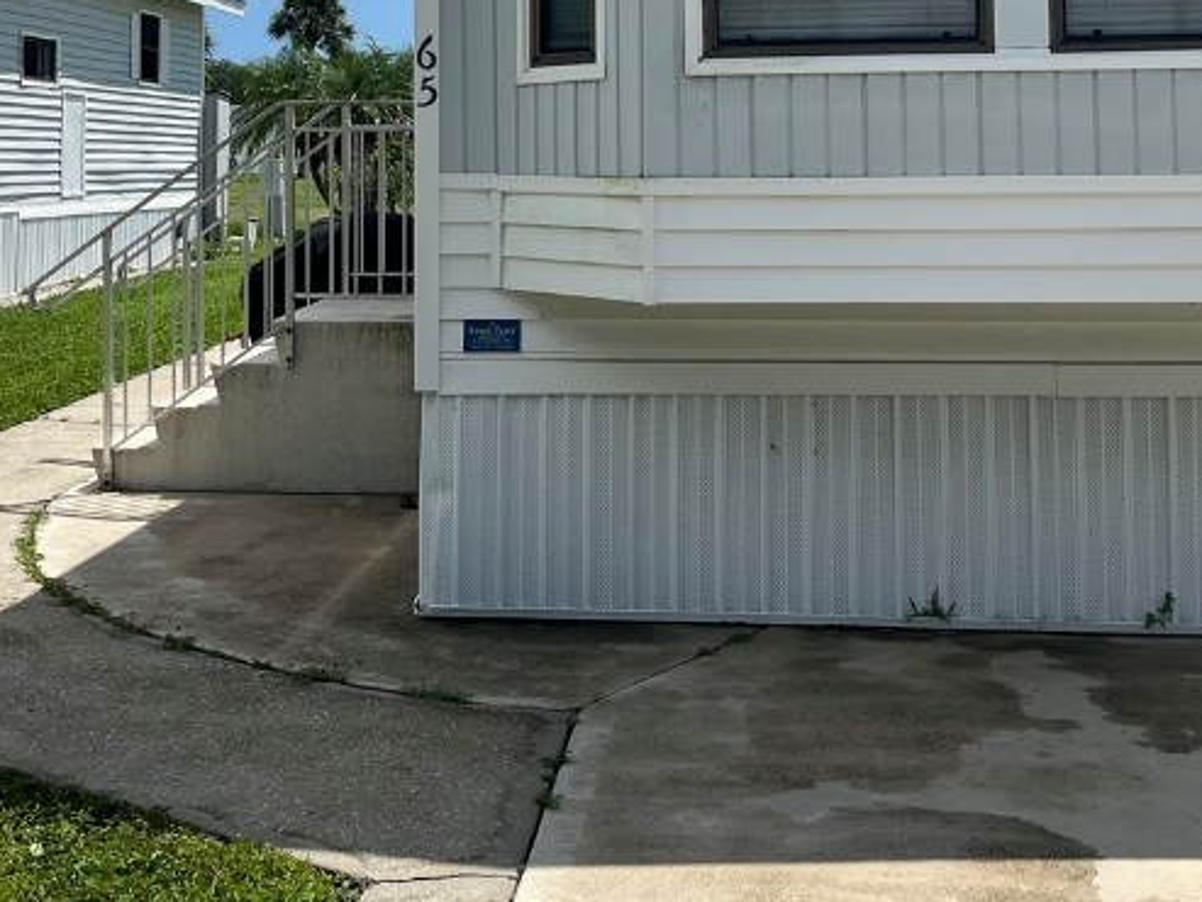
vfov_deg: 26.1
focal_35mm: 54
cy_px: 68
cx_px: 614
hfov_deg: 35.5
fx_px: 1876
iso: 50
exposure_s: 1/6494
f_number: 1.6
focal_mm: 5.1
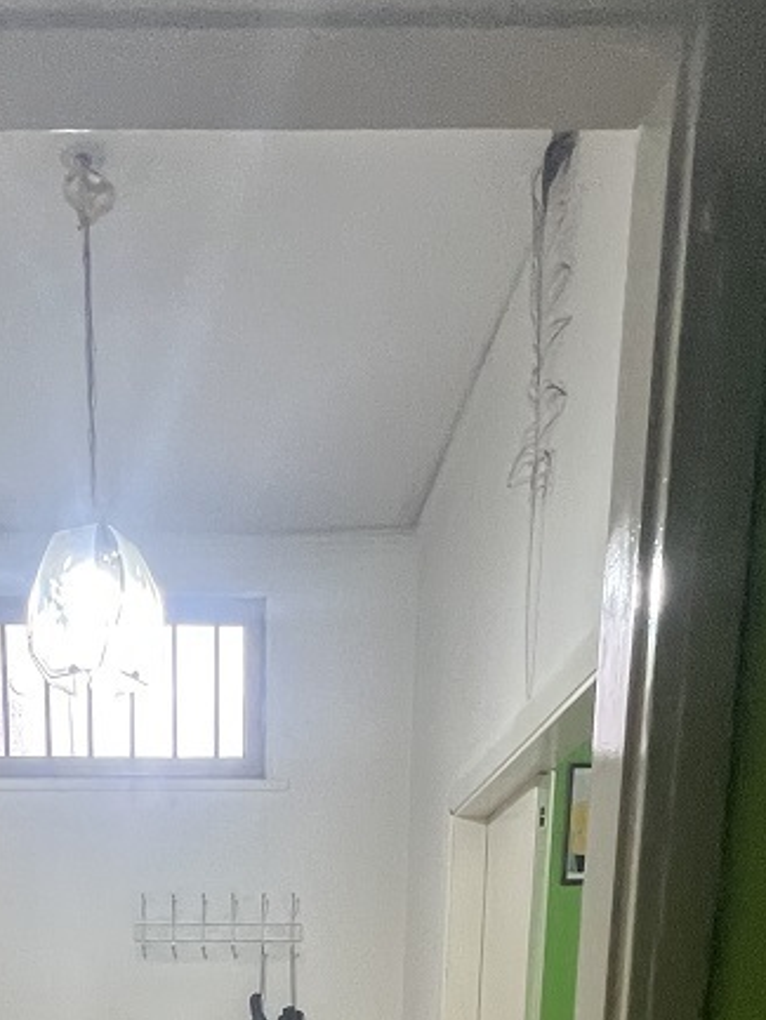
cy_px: 1343
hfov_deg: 38.8
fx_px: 1062
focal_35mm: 36
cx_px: 210
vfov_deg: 34.8
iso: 250
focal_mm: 1.57
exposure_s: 1/67
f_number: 1.8
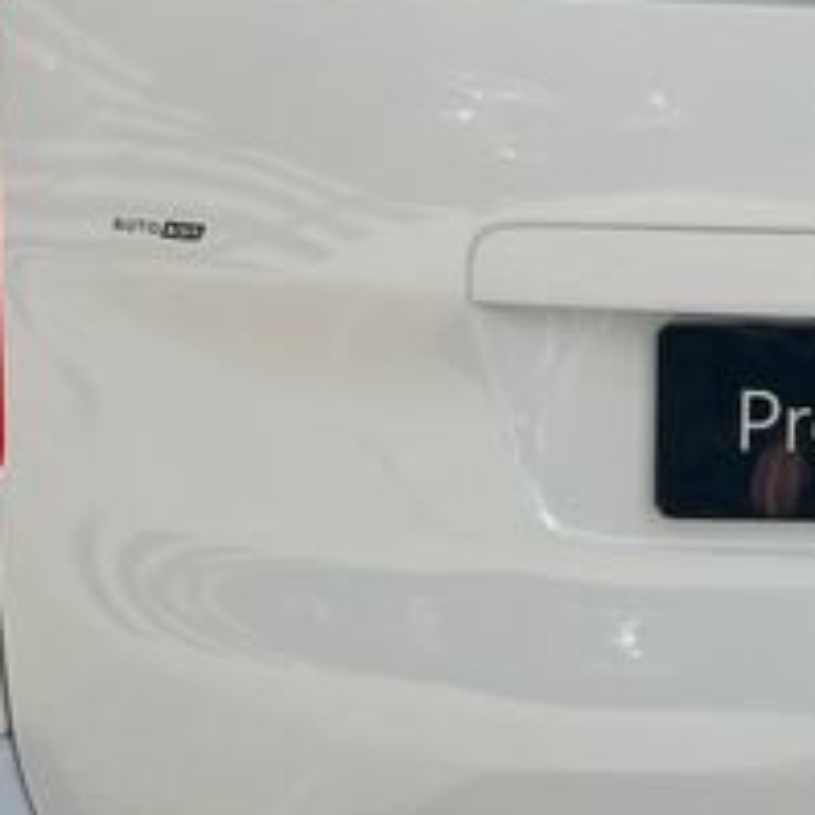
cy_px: 136
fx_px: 3170
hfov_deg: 14.1
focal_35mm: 119
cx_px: 1041
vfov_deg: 14.5
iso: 50
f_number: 1.6
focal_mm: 5.1
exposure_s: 1/1890
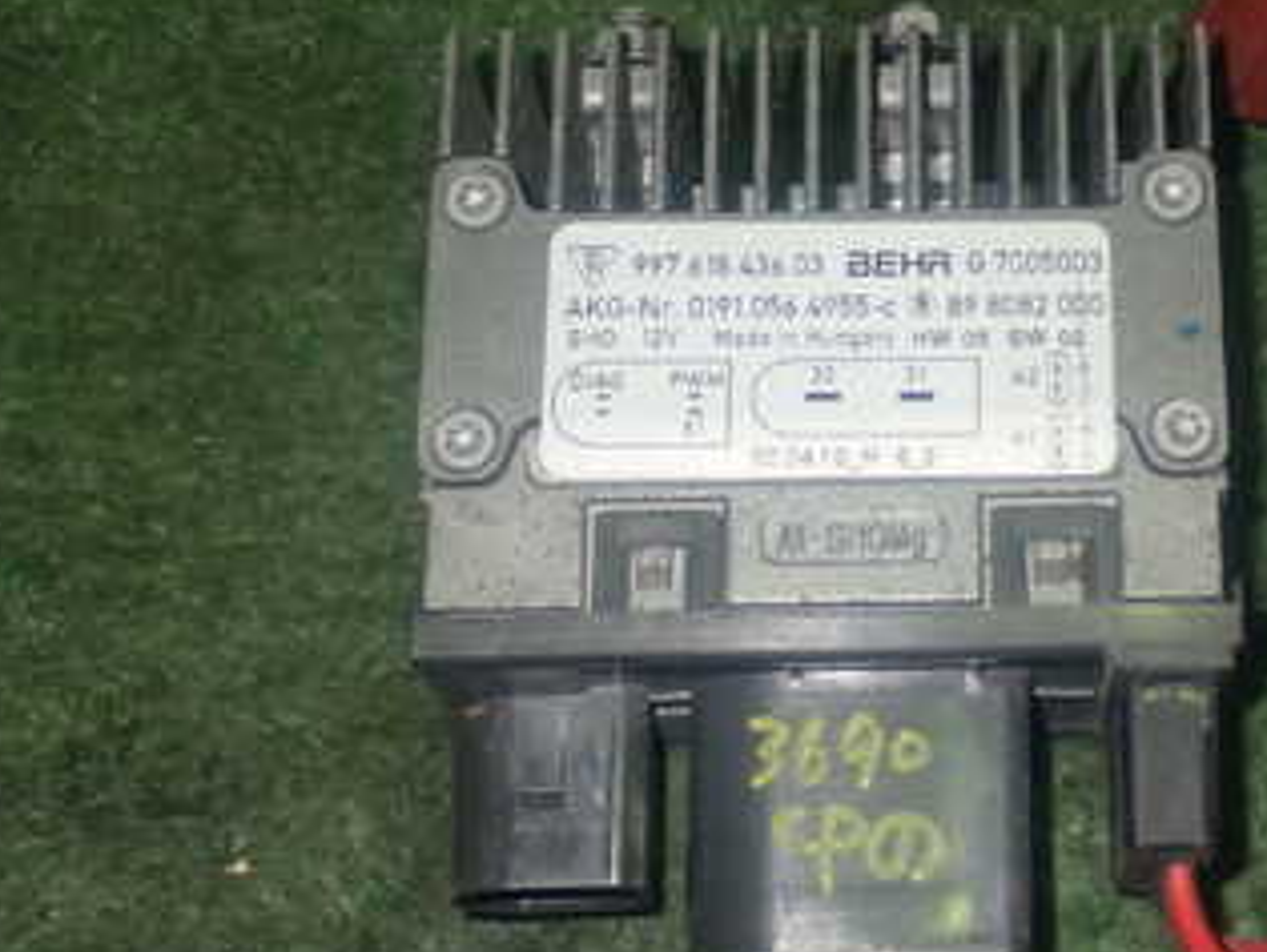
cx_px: 1014
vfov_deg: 18.8
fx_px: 2858
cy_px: 273
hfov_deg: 24.6
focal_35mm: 78
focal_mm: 7.31
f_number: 8
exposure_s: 1/40
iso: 500
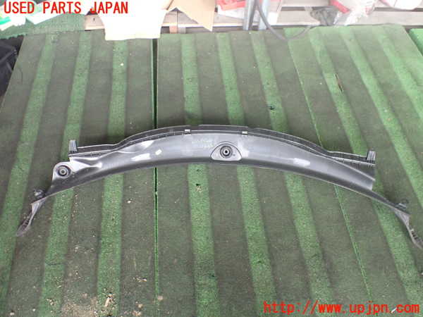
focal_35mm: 30
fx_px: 367
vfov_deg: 46.8
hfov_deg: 60.0
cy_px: 158
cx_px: 212
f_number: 2.3
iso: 800
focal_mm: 5.4
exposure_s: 1/80
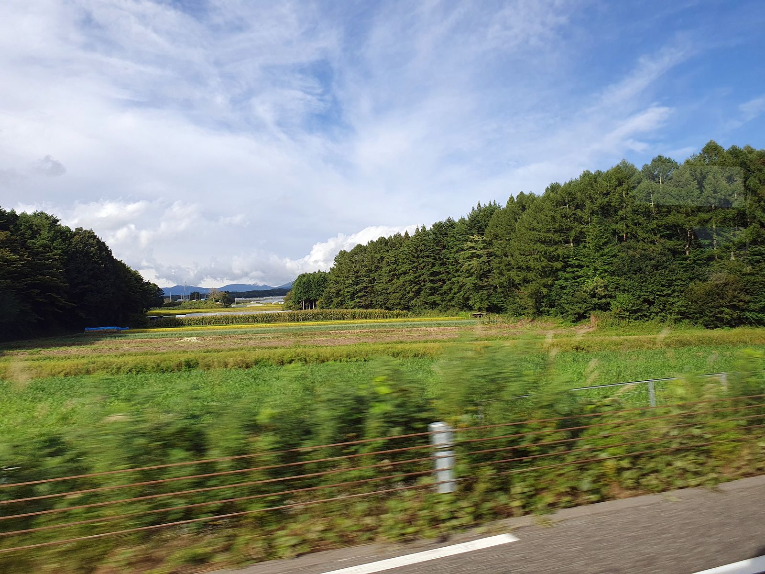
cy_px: 287
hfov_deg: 67.3
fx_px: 575
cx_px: 382
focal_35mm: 26
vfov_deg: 53.1
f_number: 2.4
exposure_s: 1/213
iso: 50
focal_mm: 4.32
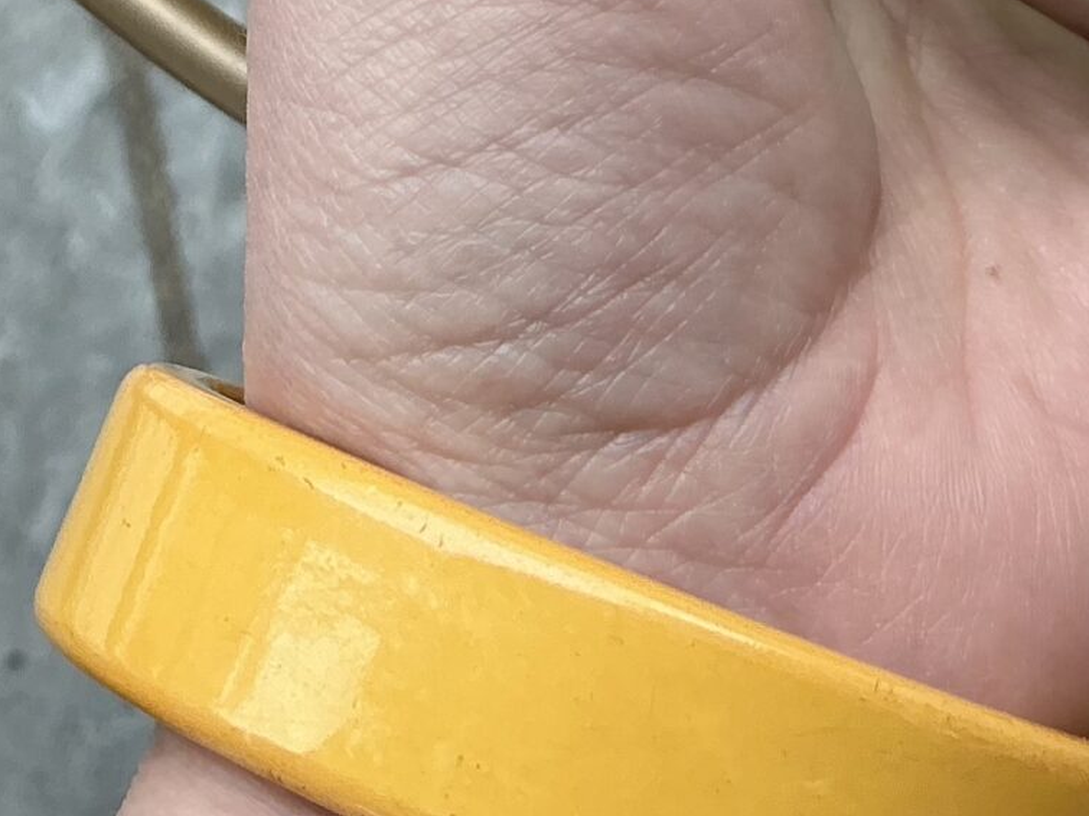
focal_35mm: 95
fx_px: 2988
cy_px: -567
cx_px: 731
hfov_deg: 20.6
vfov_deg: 14.1
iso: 25
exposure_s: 1/99
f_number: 1.8
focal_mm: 3
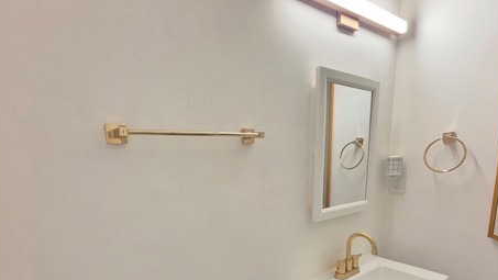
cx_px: 247
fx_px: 264
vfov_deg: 53.3
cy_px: 211
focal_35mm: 20
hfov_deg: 86.6
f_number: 1.9
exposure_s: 1/120
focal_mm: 2.2
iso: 200
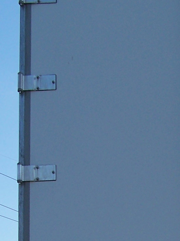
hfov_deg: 12.3
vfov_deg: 15.9
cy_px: 294
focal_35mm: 119
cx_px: 175
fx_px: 825
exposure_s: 1/500
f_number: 4
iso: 80
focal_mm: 6.3
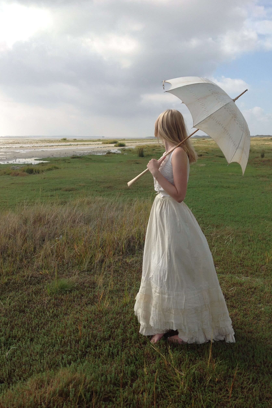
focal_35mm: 37
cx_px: 140
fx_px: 419
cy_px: 207
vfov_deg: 51.9
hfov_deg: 35.9
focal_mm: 4.28
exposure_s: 1/1890
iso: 50
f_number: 2.4
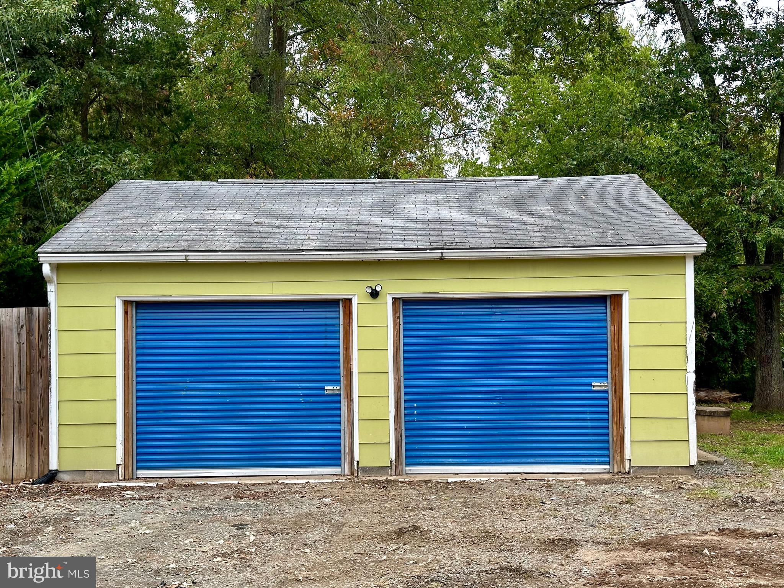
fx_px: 1087
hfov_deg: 39.7
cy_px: 294
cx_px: 392
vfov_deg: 30.3
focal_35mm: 48
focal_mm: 6.86
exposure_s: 1/293
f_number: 1.78
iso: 64
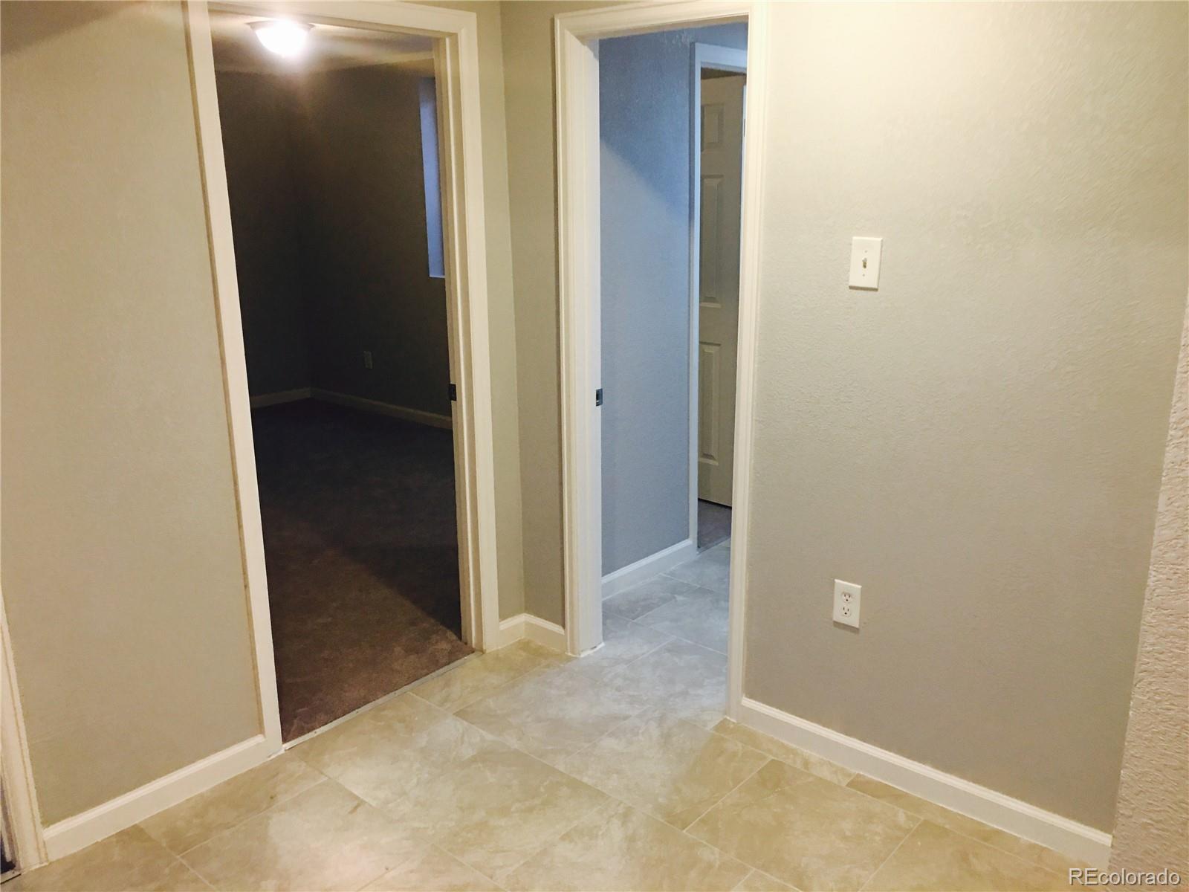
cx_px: 594
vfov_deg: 48.2
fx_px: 996
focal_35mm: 29
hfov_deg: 61.7
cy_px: 446
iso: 50
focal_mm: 4.15
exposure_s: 1/15
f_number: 2.2
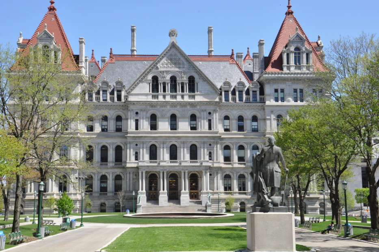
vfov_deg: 25.7
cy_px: 126
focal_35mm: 52
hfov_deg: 37.9
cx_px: 190
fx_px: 552
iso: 1000
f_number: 18
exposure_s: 1/320
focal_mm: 35
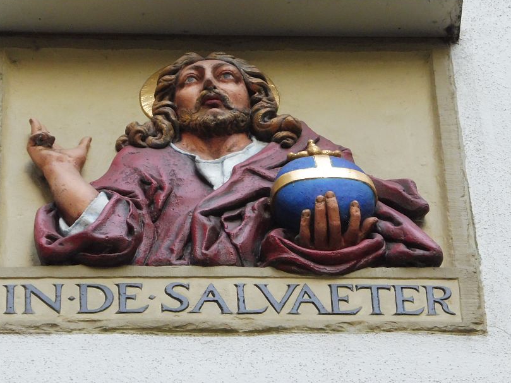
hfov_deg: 7.3
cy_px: 155
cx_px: 224
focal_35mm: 271
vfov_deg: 5.5
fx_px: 3999
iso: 500
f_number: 5.6
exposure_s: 1/30
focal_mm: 38.2
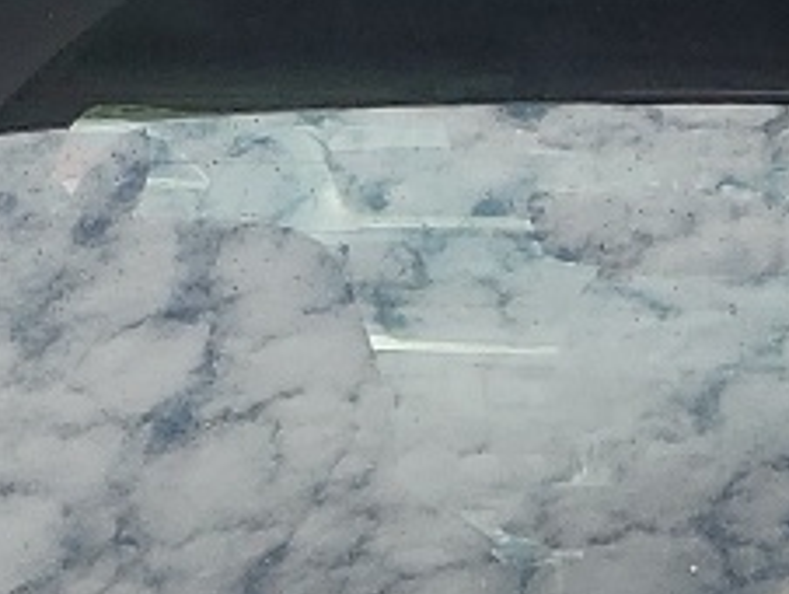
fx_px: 4198
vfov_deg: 7.6
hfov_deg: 10.6
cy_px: 1349
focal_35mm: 184
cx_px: 796
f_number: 1.5
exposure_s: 1/2000
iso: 50
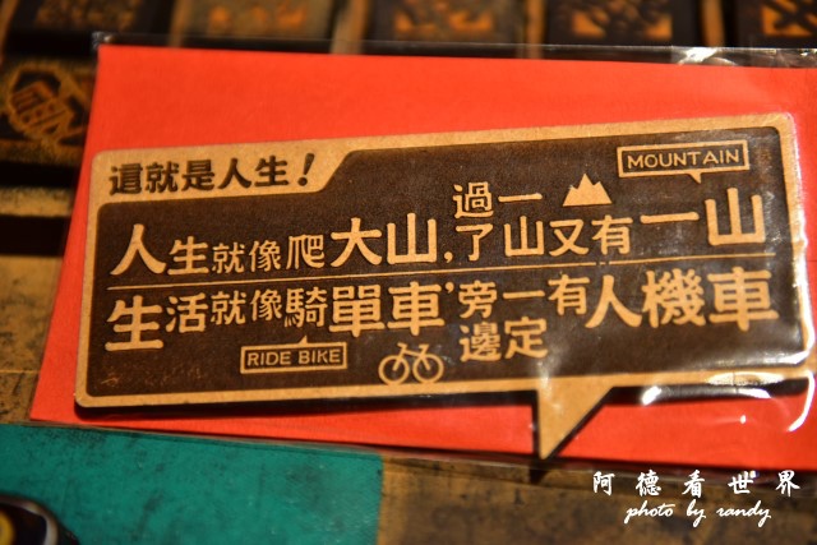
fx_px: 1589
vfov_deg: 19.5
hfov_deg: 28.8
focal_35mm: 70
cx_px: 408
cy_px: 272
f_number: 2.8
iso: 1000
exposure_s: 1/30
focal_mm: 70
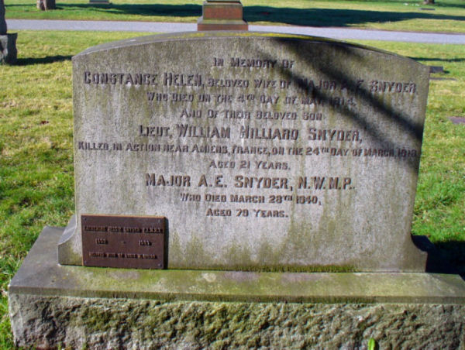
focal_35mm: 37
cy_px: 175
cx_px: 232
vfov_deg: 38.8
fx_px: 498
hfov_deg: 50.1
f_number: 5.6
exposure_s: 1/200
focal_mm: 6.1
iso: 80
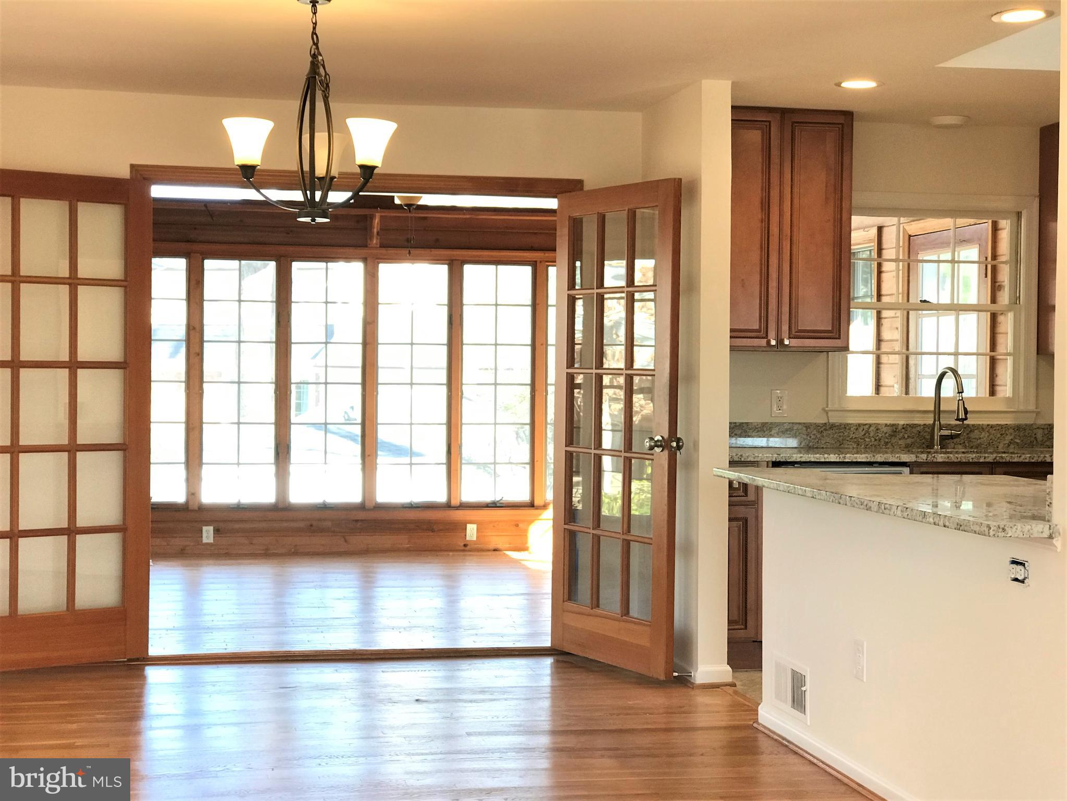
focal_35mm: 57
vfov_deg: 25.7
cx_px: 534
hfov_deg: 33.8
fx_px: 1757
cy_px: 400
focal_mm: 6.6
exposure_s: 1/60
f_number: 2.8
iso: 80
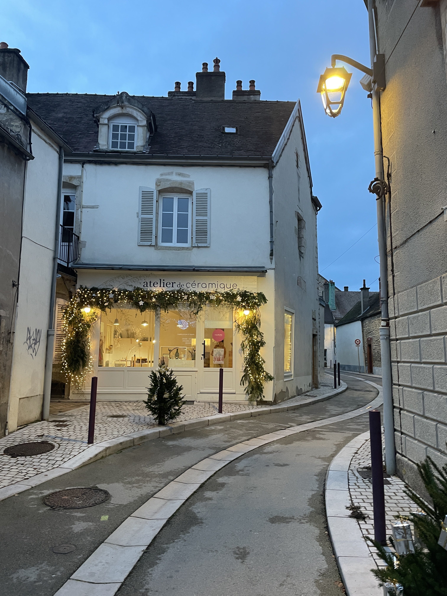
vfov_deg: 67.3
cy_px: 298
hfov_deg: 53.1
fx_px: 448
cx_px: 224
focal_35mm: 26
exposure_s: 1/50
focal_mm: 4.2
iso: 200
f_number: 1.6
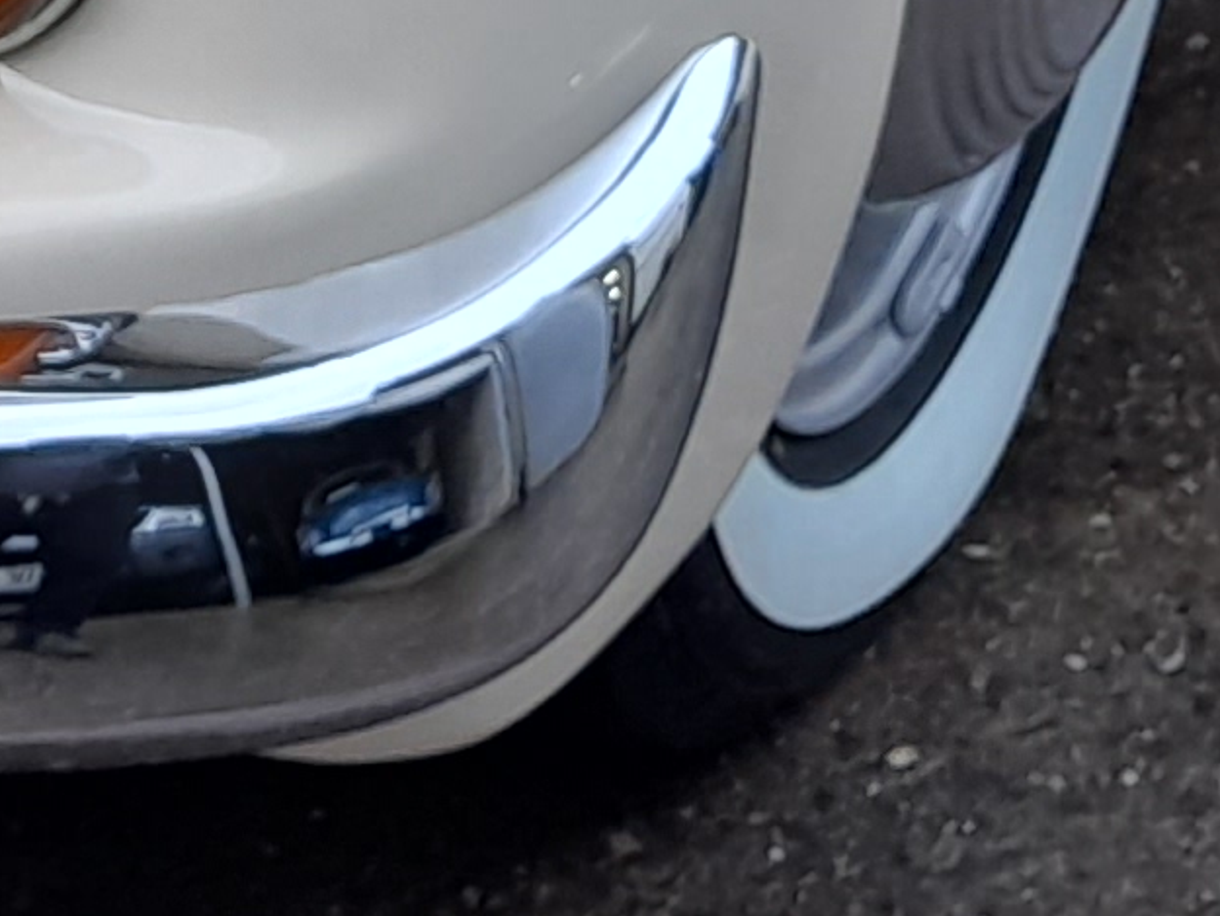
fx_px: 5640
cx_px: -451
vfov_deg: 8.6
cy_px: -1103
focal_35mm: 160
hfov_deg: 11.9
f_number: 2
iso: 50
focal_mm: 4.6
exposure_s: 1/50
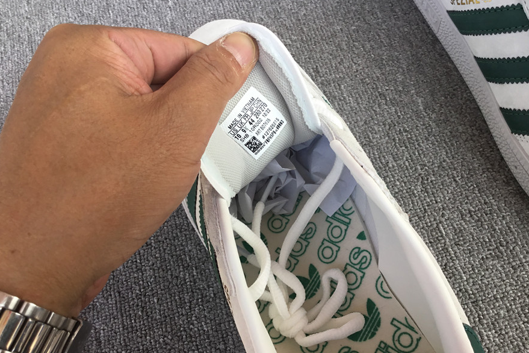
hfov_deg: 57.2
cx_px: 260
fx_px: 485
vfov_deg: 39.9
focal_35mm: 33
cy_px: 161
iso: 25
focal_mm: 3.3
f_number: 2.4
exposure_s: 1/240
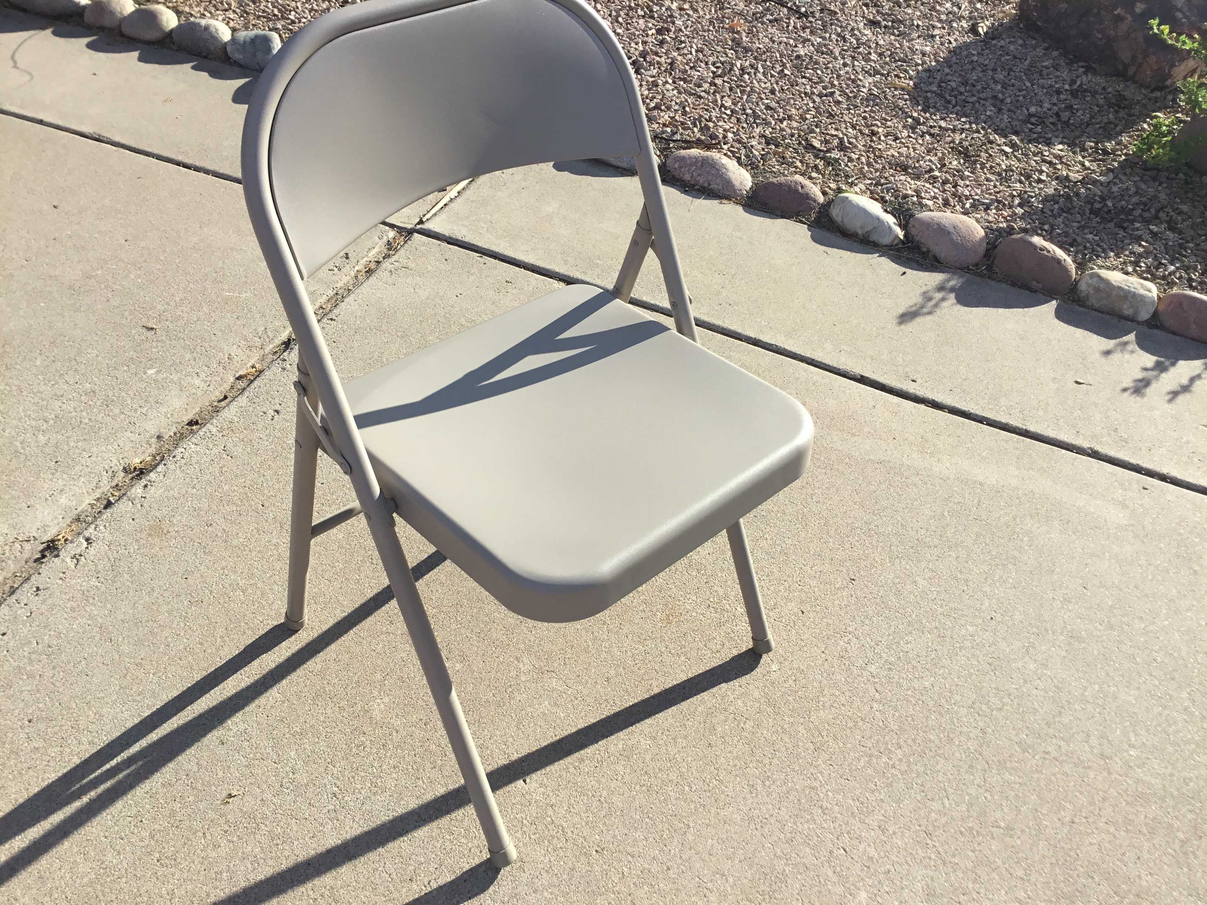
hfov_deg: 58.4
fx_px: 1081
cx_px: 604
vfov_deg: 45.4
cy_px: 452
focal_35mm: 31
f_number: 2.4
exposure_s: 1/1087
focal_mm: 3.3
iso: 25
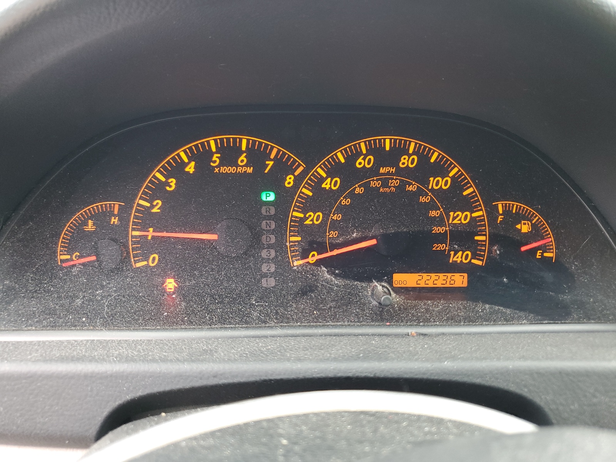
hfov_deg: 67.3
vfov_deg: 53.1
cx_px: 308
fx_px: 463
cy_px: 231
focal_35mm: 26
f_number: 1.5
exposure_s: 1/60.2
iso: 85
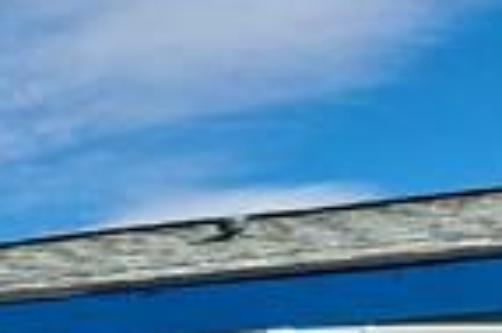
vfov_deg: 7.2
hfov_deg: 10.6
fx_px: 2493
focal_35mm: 179
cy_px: 778
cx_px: -491
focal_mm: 6.76
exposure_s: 1/9091
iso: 80
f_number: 1.78
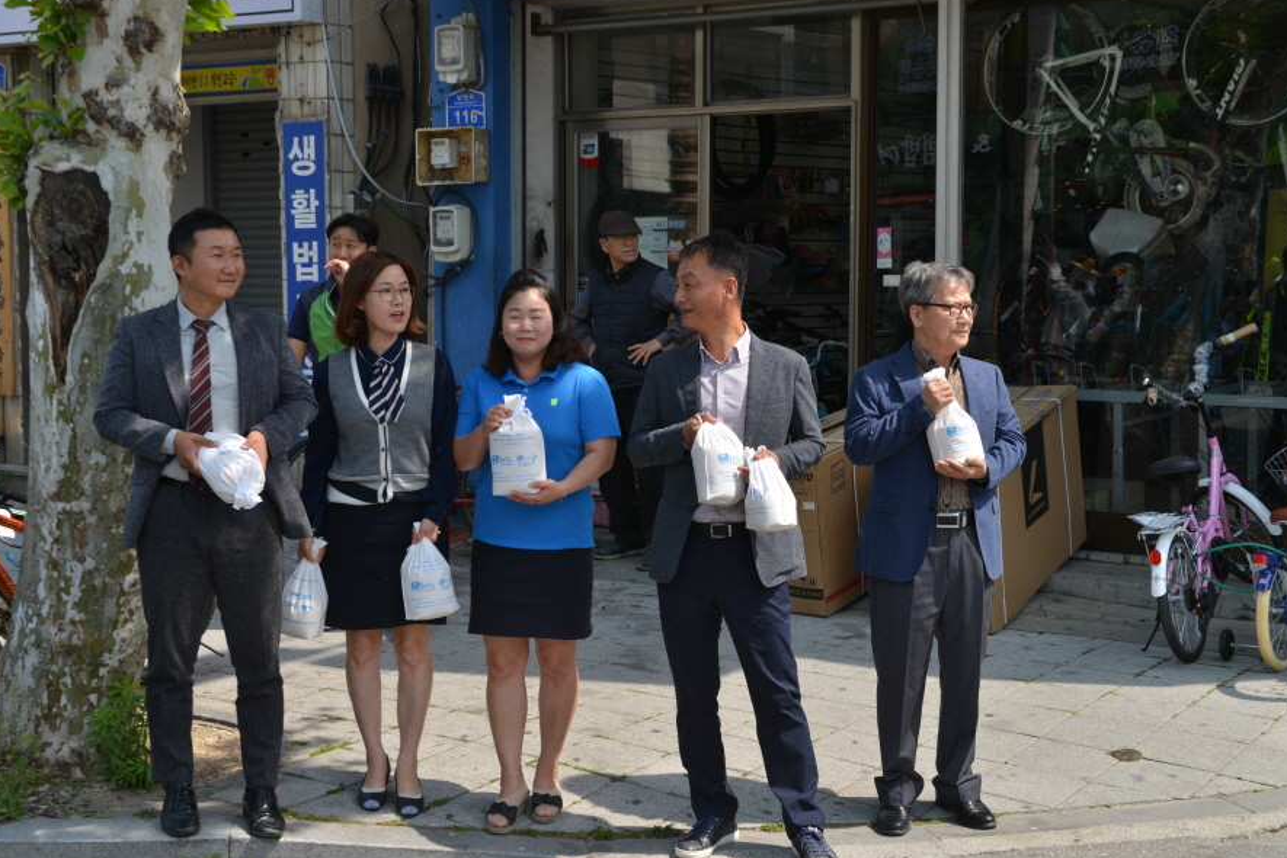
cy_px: 427
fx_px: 2109
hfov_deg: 33.9
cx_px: 647
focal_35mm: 59
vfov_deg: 23.0
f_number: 11
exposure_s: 1/160
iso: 200
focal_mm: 58
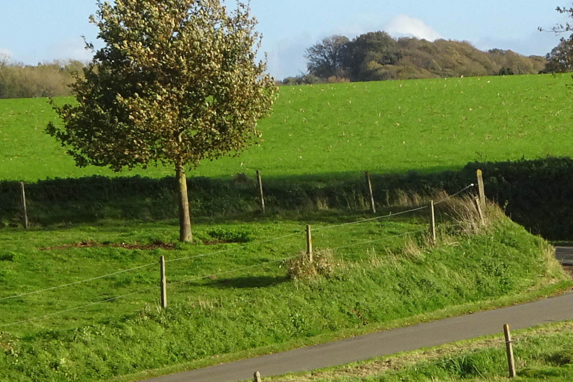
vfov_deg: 5.8
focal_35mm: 236
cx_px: 435
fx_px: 3756
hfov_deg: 8.7
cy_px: 188
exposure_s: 1/320
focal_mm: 12.42
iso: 80
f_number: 5
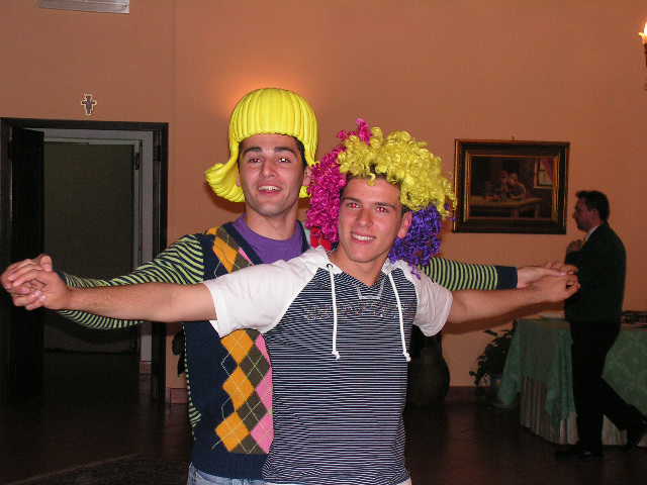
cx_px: 324
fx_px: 1178
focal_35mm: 63
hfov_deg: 30.7
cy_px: 242
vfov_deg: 23.3
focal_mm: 10.6
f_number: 3.3
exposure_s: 1/80
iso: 200
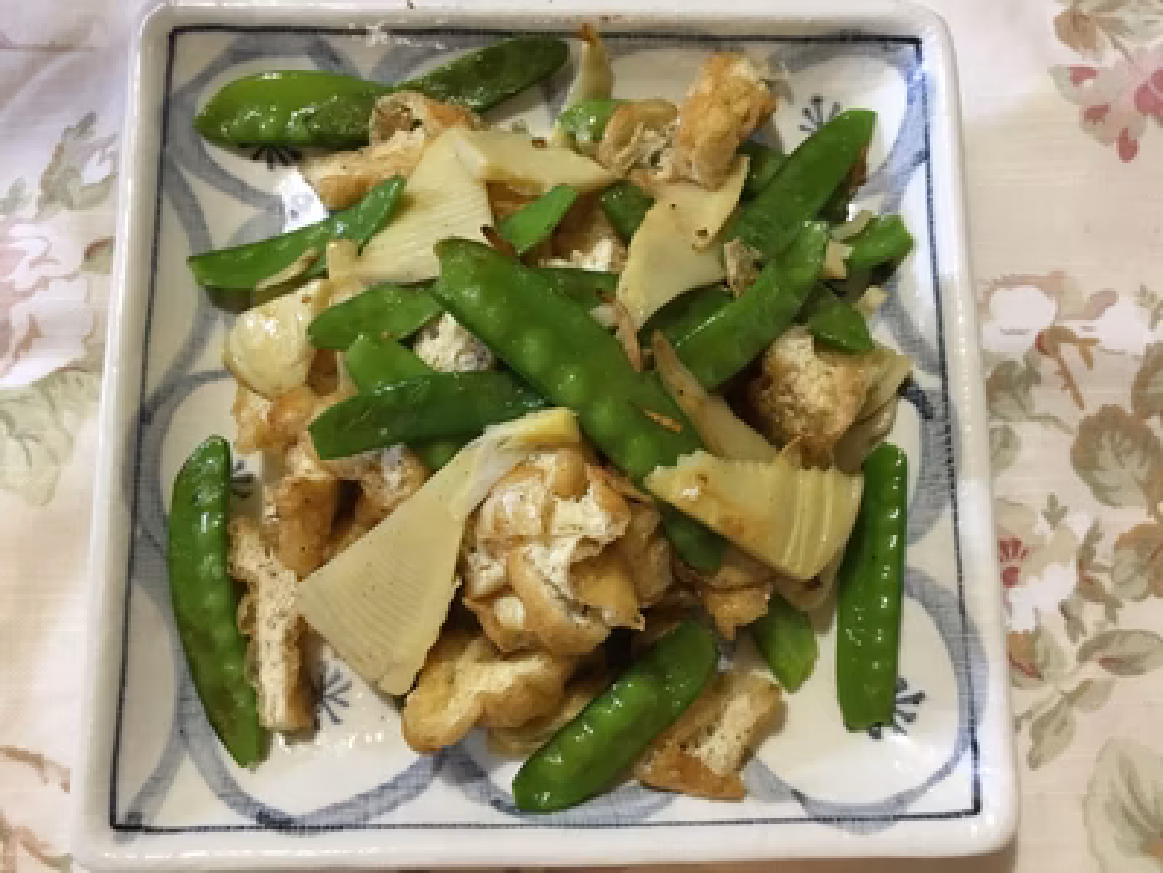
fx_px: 1042
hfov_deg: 58.4
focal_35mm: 31
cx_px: 582
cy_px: 436
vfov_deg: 45.4
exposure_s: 1/17
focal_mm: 3.3
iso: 200
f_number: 2.4
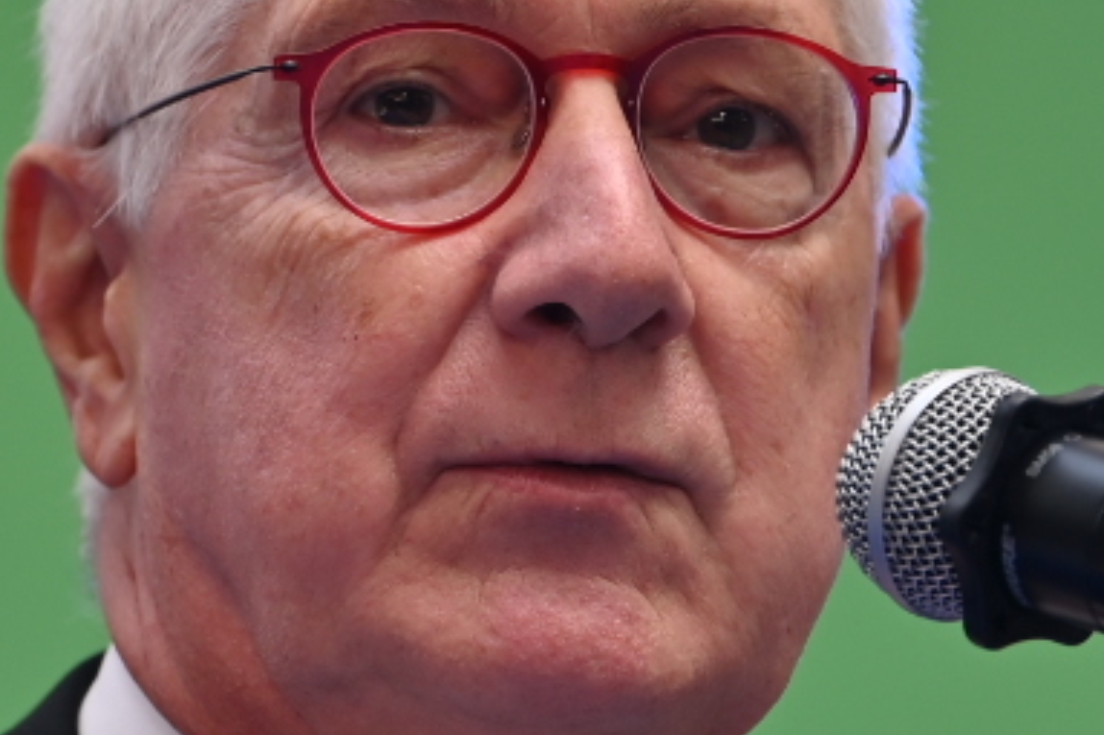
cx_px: 536
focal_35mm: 761
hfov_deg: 2.7
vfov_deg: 1.8
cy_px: 375
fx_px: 23326
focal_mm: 180
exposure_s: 1/200
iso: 110
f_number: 2.8
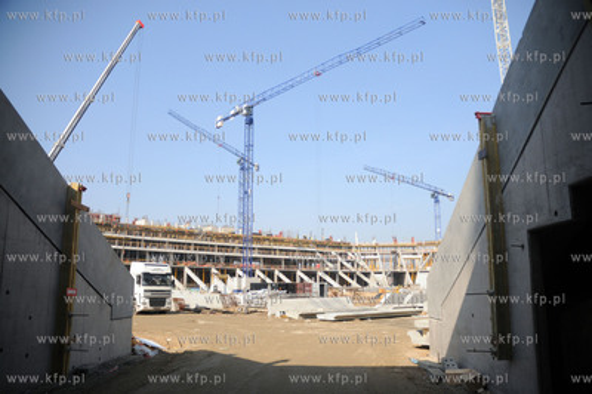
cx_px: 296
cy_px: 197
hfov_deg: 67.4
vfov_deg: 47.9
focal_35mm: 27
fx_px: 444
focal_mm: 18
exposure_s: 1/3200
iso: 400
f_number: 3.5
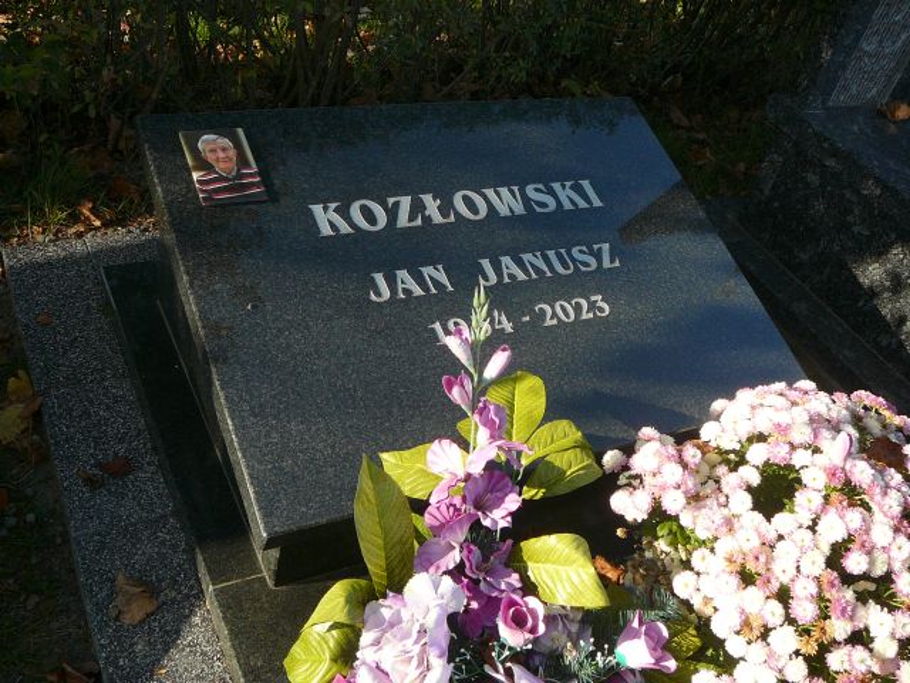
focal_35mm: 35
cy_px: 342
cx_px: 455
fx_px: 920
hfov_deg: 52.6
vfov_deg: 40.7
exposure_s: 1/320
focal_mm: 5.2
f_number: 2.8
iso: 80
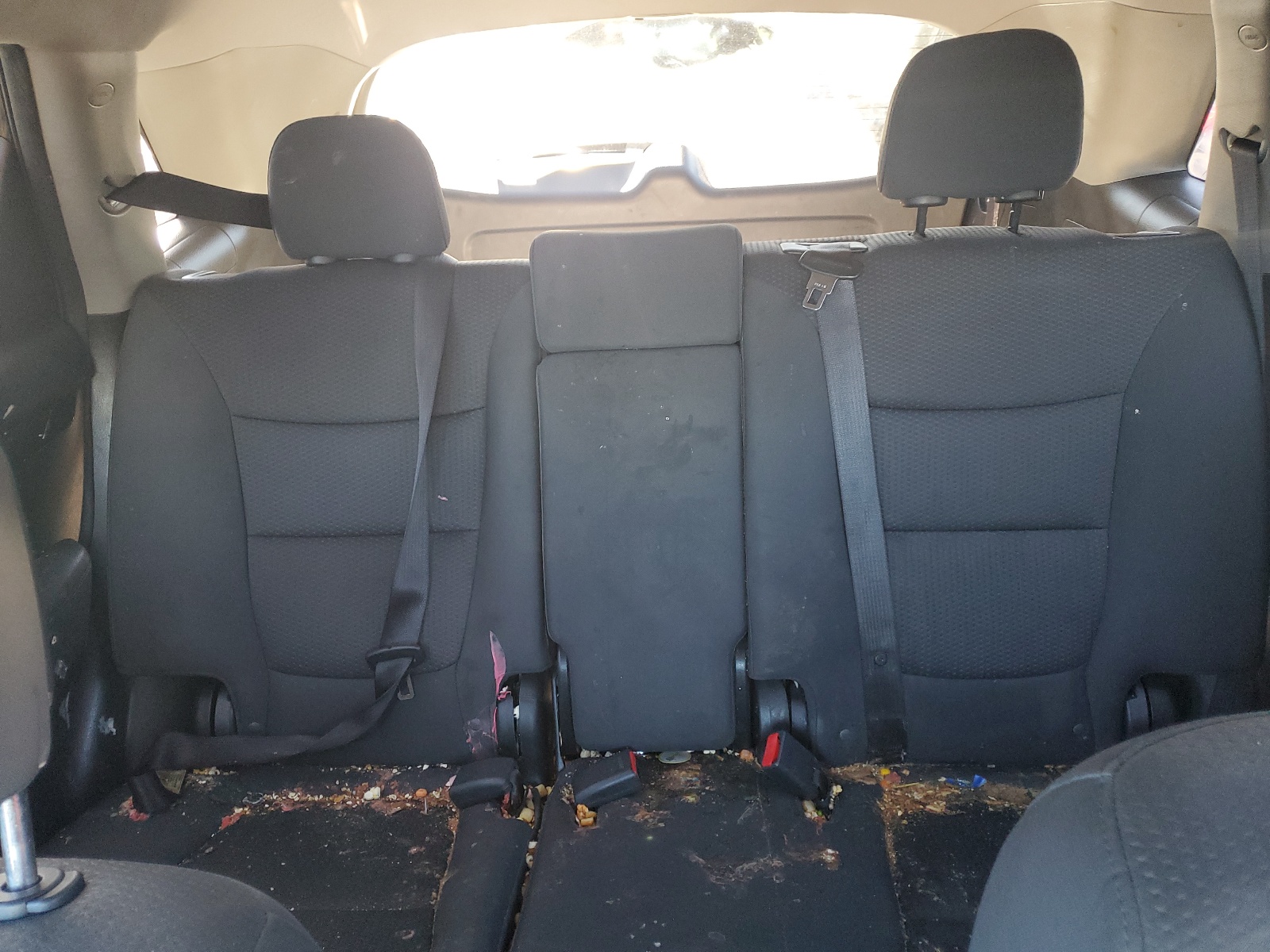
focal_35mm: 26
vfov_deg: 53.1
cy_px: 476
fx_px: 954
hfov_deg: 67.3
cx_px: 635
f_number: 1.5
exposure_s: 1/60.2
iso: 112
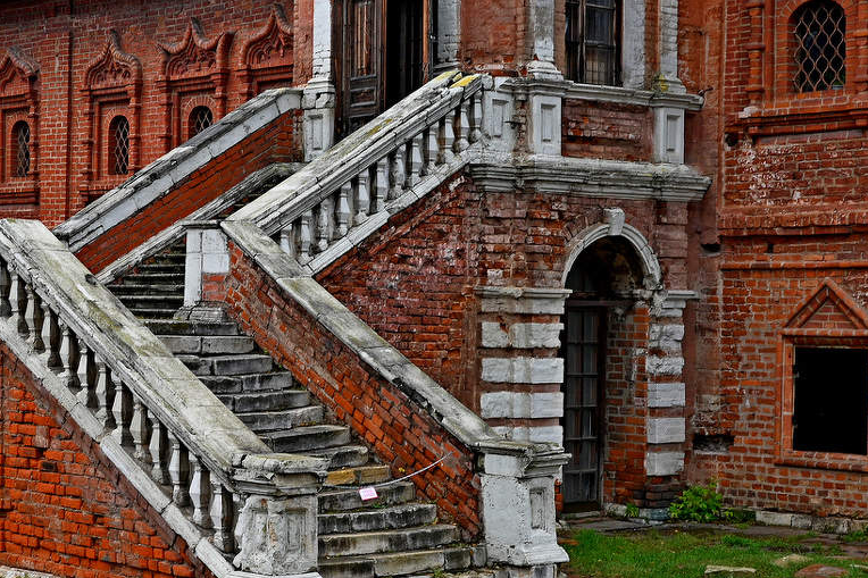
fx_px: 1856
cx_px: 175
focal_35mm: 77
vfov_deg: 17.7
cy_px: 329
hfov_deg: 25.9
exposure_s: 1/50
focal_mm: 28
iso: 110
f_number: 8
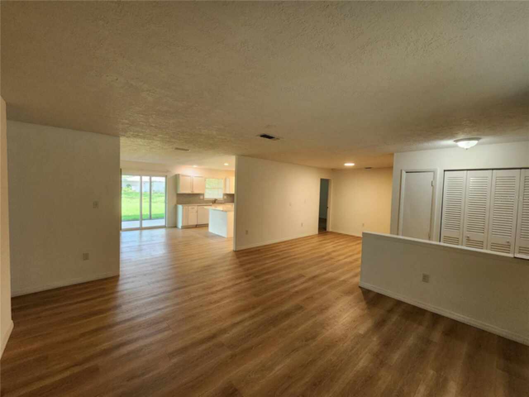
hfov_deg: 106.2
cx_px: 264
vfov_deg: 89.9
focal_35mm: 13
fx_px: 199
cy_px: 198
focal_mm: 2.2
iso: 250
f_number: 2.2
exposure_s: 1/60
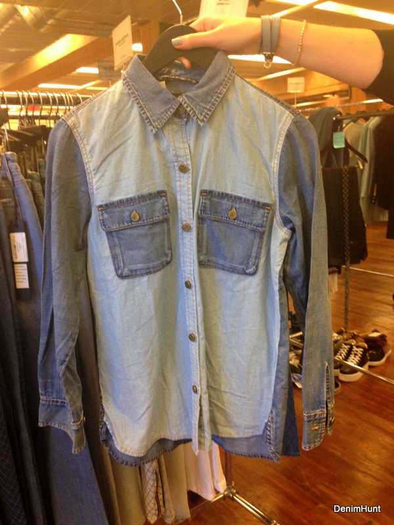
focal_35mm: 33
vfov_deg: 55.4
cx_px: 197
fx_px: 501
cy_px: 262
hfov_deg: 42.9
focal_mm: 4.12
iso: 250
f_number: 2.4
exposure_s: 1/20
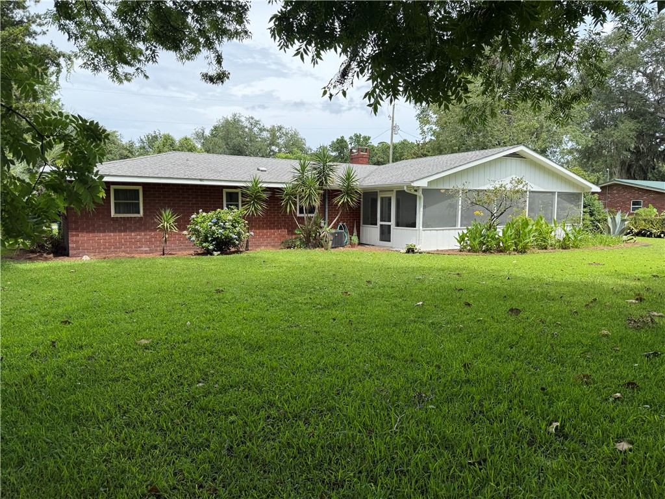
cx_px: 332
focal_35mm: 24
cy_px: 250
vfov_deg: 56.8
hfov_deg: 71.6
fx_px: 461
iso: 80
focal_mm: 6.76
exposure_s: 1/1689
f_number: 1.78
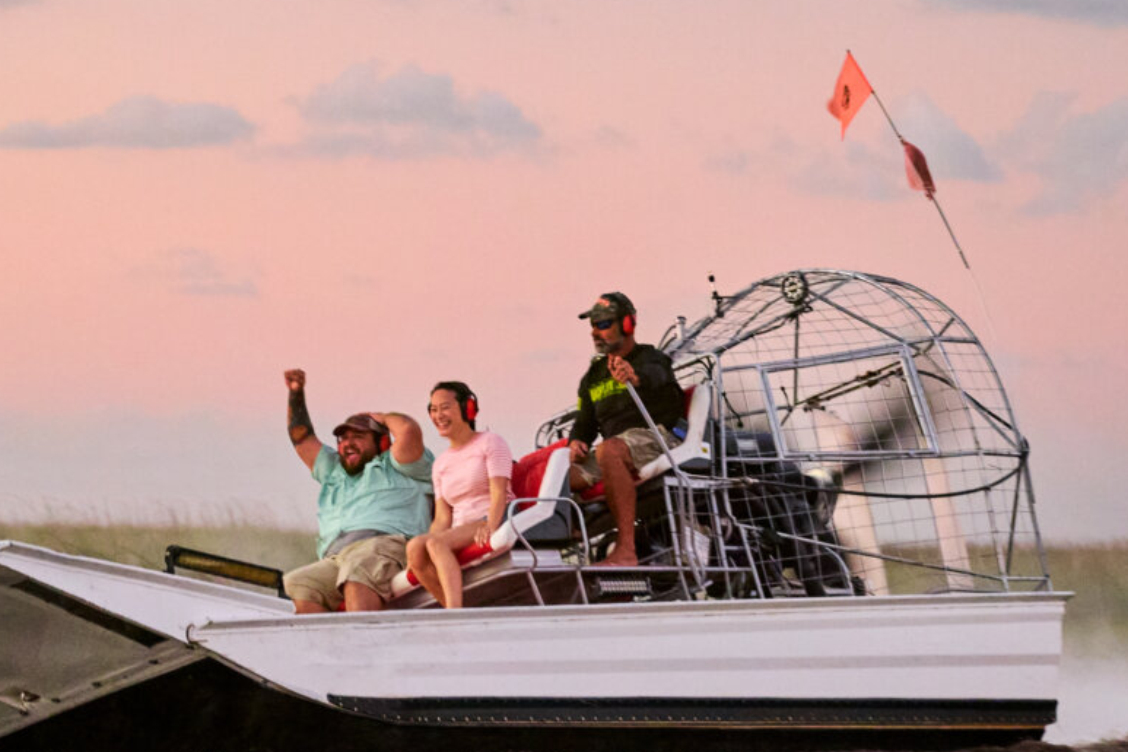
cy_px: 480
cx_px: 430
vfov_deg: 8.4
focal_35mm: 163
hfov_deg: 12.6
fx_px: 5106
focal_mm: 70
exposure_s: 1/320
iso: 3200
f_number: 2.8
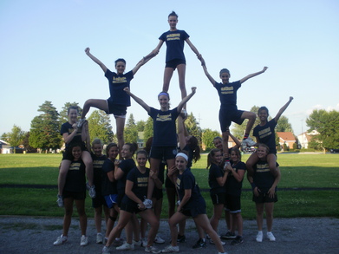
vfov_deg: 39.6
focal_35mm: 36
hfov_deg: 51.4
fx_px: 352
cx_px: 170
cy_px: 127
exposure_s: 1/320
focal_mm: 6.3
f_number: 3.5
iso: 100
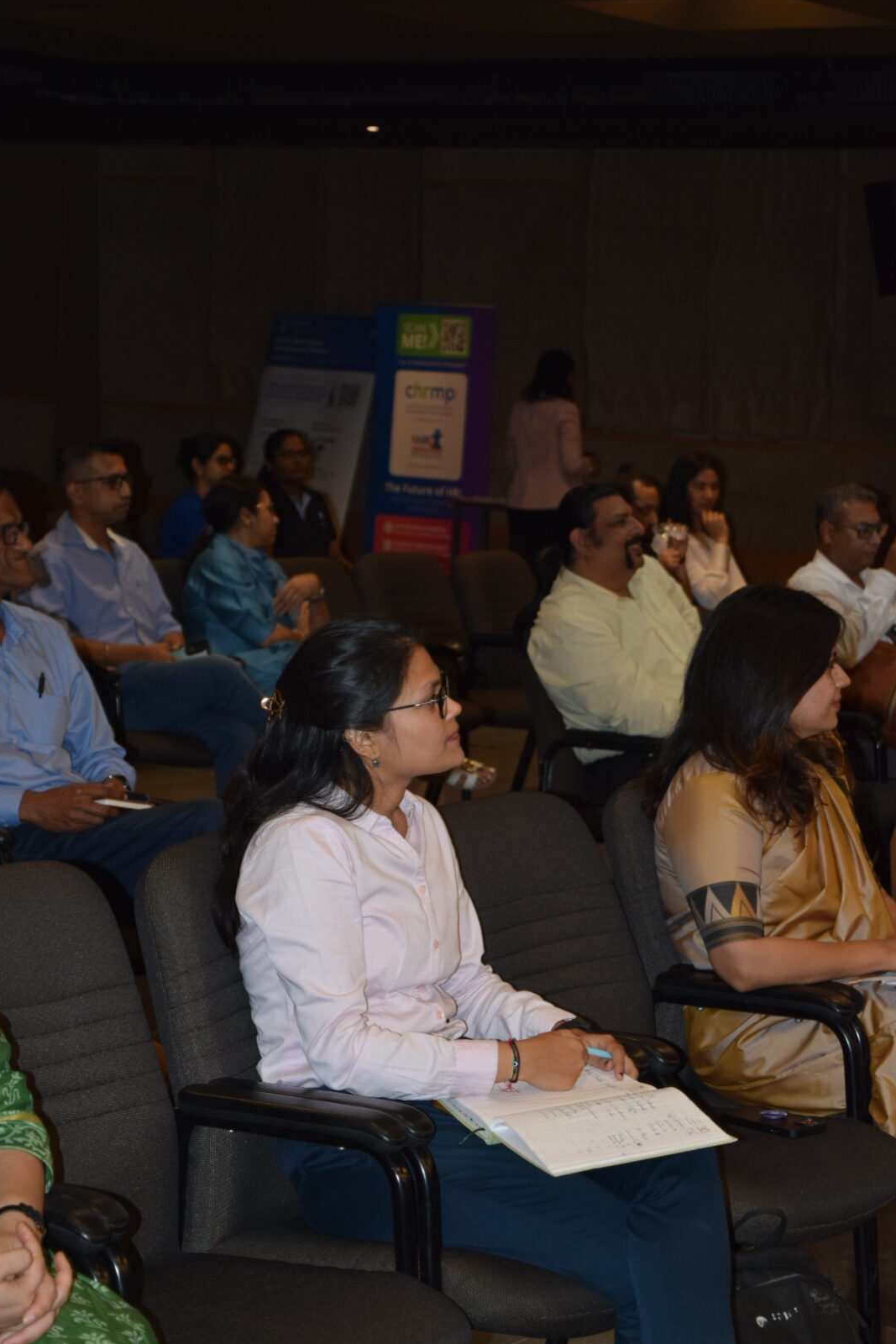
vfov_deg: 24.3
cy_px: 678
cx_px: 448
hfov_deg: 16.4
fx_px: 3117
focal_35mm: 84
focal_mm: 55
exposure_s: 1/60
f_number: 5.6
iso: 800
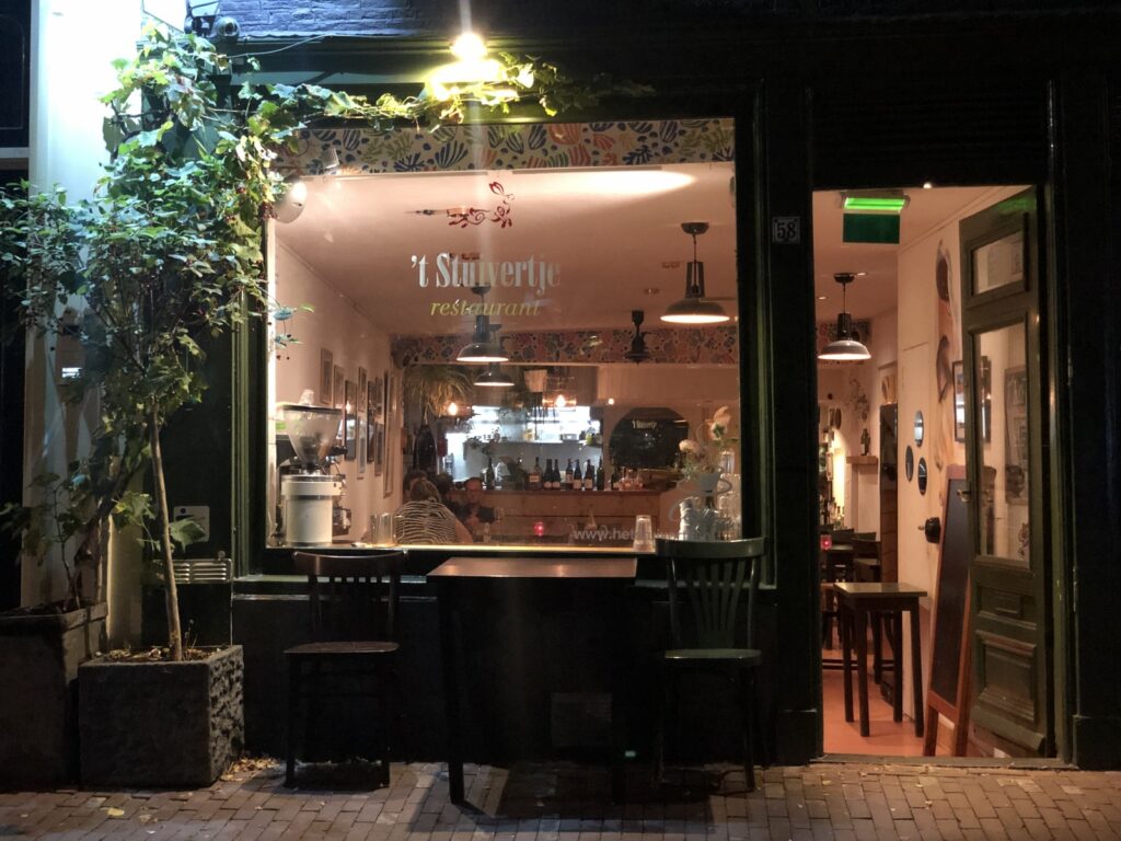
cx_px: 560
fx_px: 1684
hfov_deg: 36.8
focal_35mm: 52
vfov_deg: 28.0
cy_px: 420
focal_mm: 6
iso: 200
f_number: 2.4
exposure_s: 1/8
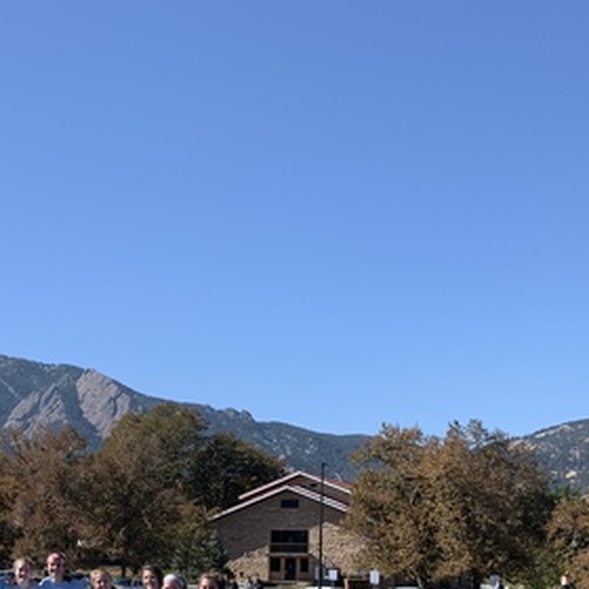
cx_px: -109
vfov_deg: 27.7
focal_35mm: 59
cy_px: 564
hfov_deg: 26.1
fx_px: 1136
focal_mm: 4.25
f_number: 1.8
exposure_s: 1/1718
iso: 25
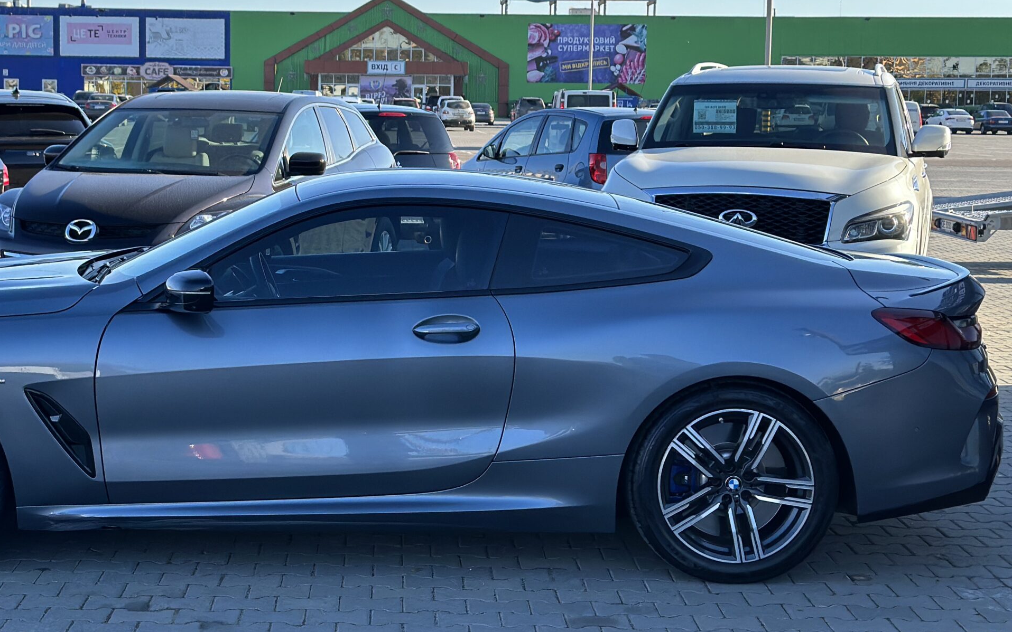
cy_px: 257
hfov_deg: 30.1
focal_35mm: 68
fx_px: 1876
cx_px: 378
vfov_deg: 19.1
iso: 80
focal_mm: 6.86
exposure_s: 1/2114
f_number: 1.78
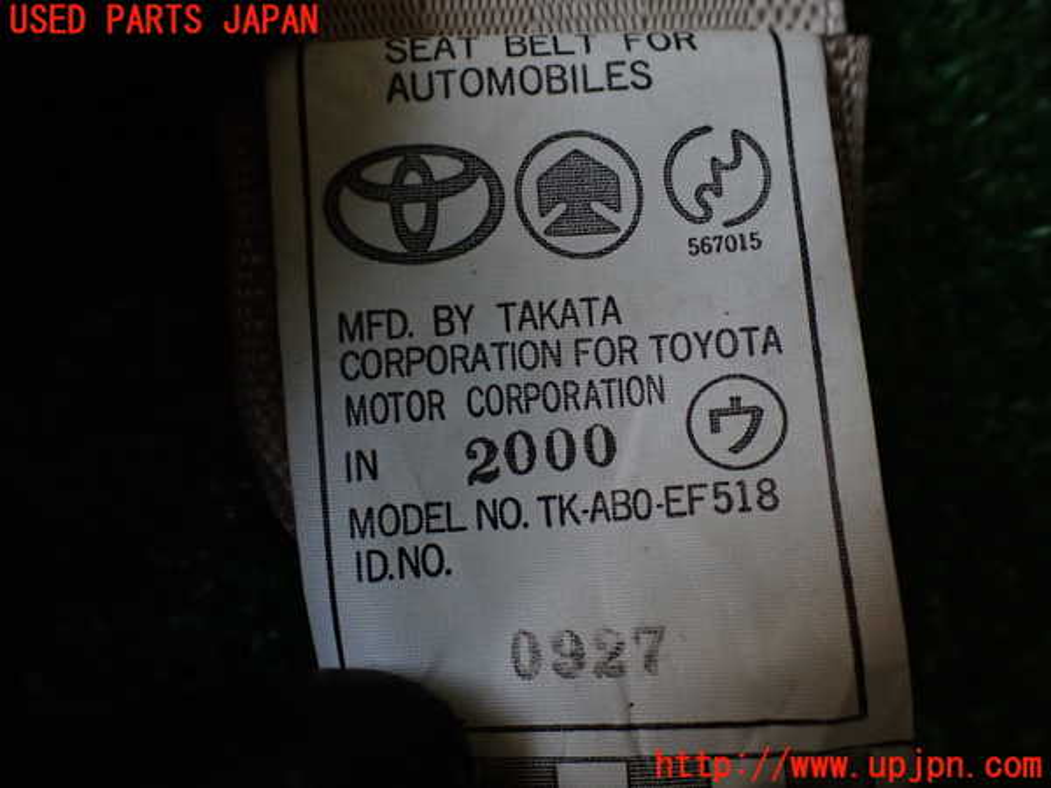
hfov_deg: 60.0
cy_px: 394
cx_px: 526
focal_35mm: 30
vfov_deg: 46.8
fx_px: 911
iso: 400
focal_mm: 5.4
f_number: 2.3
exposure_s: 1/125
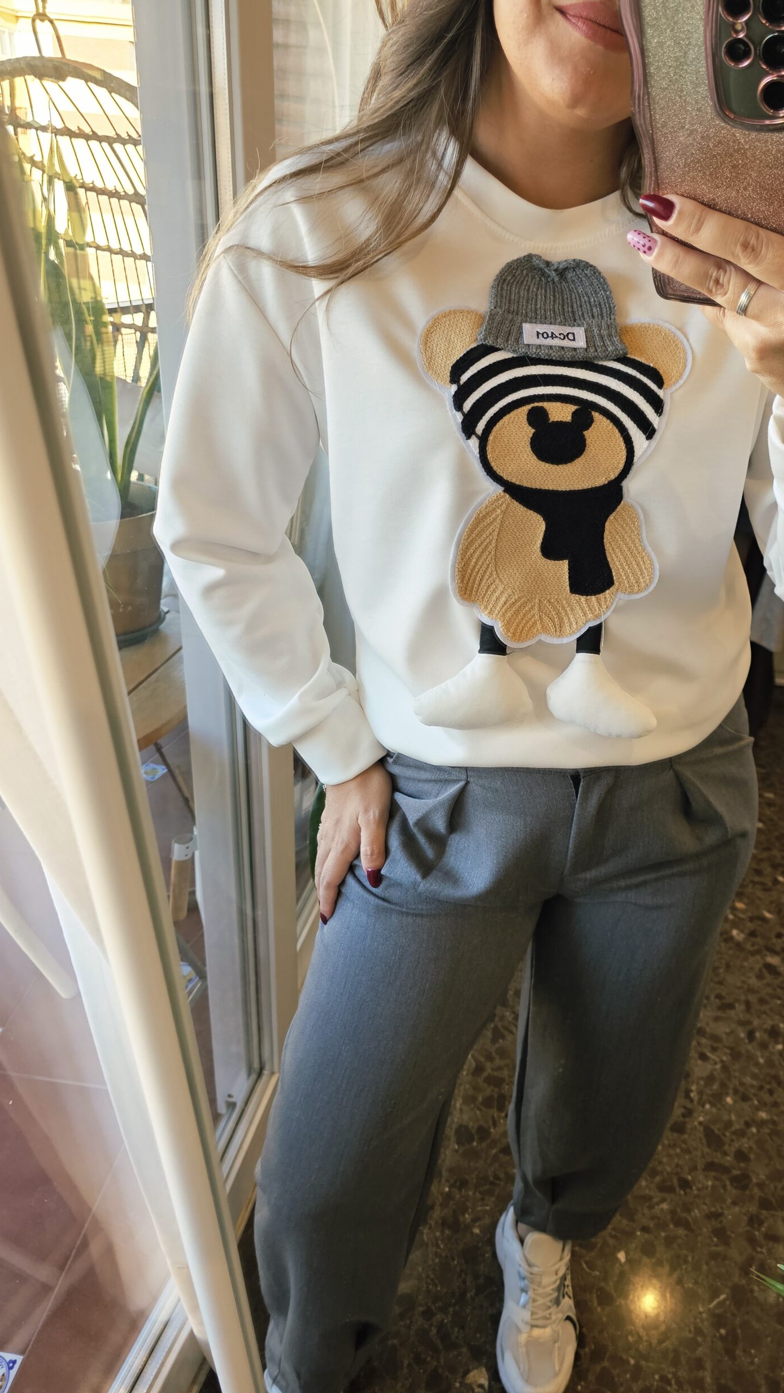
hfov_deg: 43.6
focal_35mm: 26
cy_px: 676
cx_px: 539
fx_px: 961
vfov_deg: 71.9
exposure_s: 1/190
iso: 160
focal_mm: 6.3
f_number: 1.7
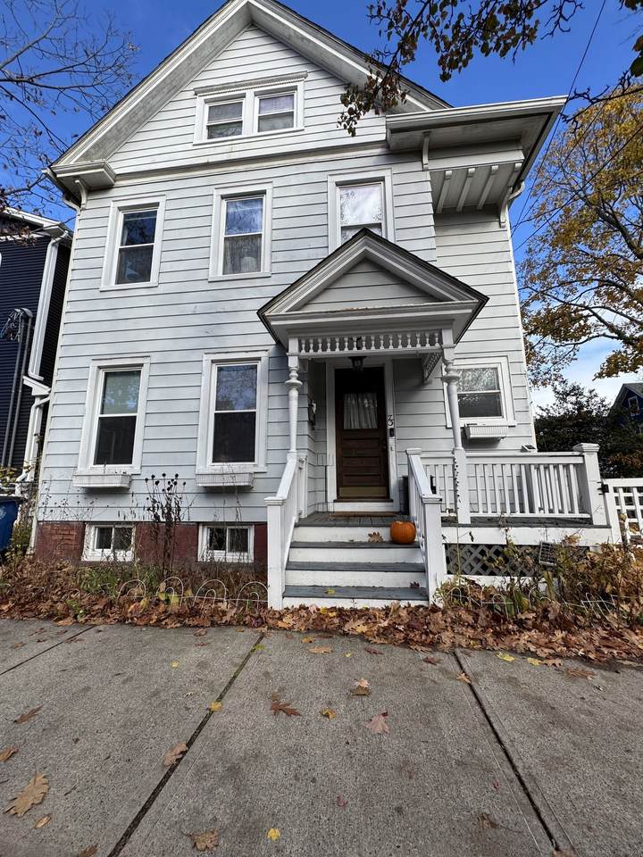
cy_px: 428
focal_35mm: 14
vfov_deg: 102.1
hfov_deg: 85.7
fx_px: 347
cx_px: 322
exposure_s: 1/641
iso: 50
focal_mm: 2.22
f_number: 2.2
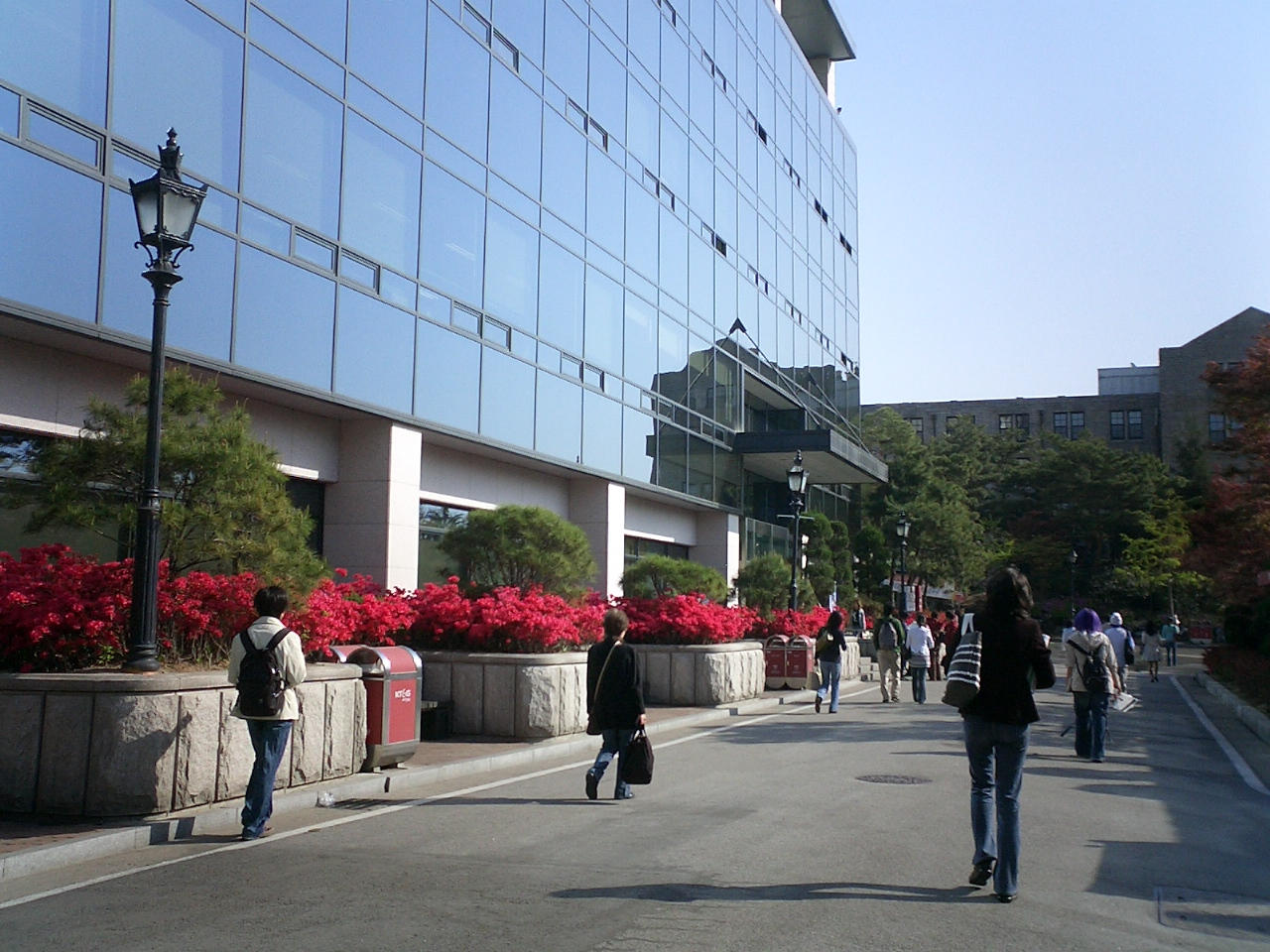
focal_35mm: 37
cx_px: 635
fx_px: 1357
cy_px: 476
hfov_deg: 50.1
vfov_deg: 38.7
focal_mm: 5.6
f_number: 3.5
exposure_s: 1/800
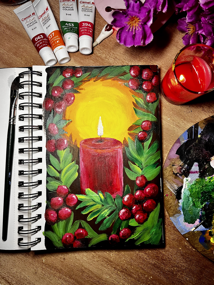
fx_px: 214
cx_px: 107
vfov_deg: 67.3
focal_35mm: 26
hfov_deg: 53.1
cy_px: 142
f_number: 1.6
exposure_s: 1/50
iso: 100
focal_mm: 5.1
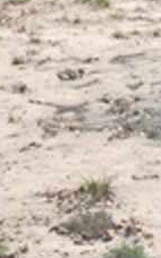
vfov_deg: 13.9
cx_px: 171
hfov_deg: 9.5
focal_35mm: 137
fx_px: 964
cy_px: -180
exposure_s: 1/963
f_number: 1.8
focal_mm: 5.54
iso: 25
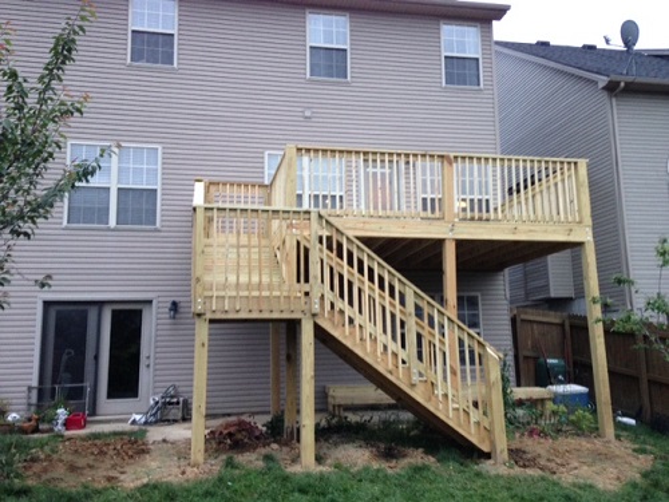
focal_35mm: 33
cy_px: 251
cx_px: 334
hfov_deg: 55.4
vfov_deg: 42.9
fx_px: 638
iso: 160
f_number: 2.4
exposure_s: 1/20
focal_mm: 4.12
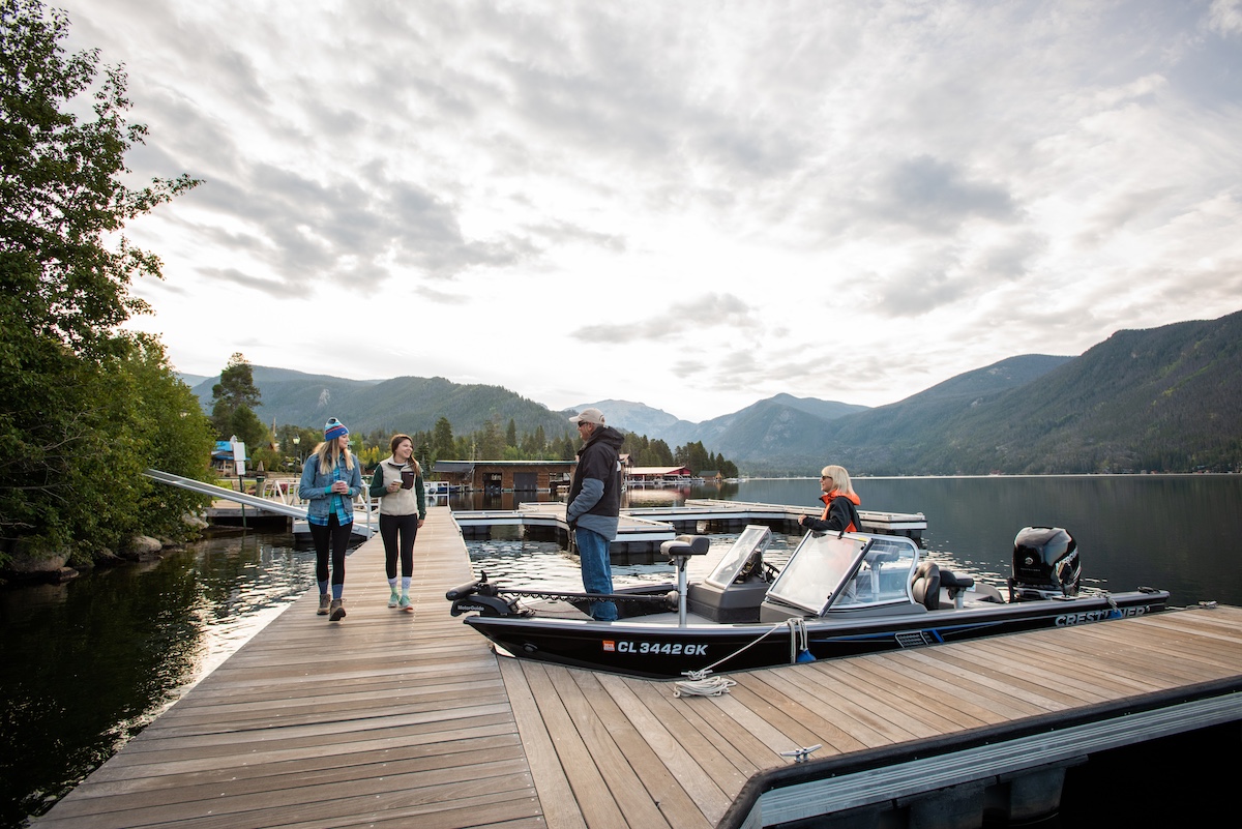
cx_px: 621
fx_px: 587
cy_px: 414
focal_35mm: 17
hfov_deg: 93.3
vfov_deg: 70.5
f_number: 5.6
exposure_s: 1/250
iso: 400
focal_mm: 17
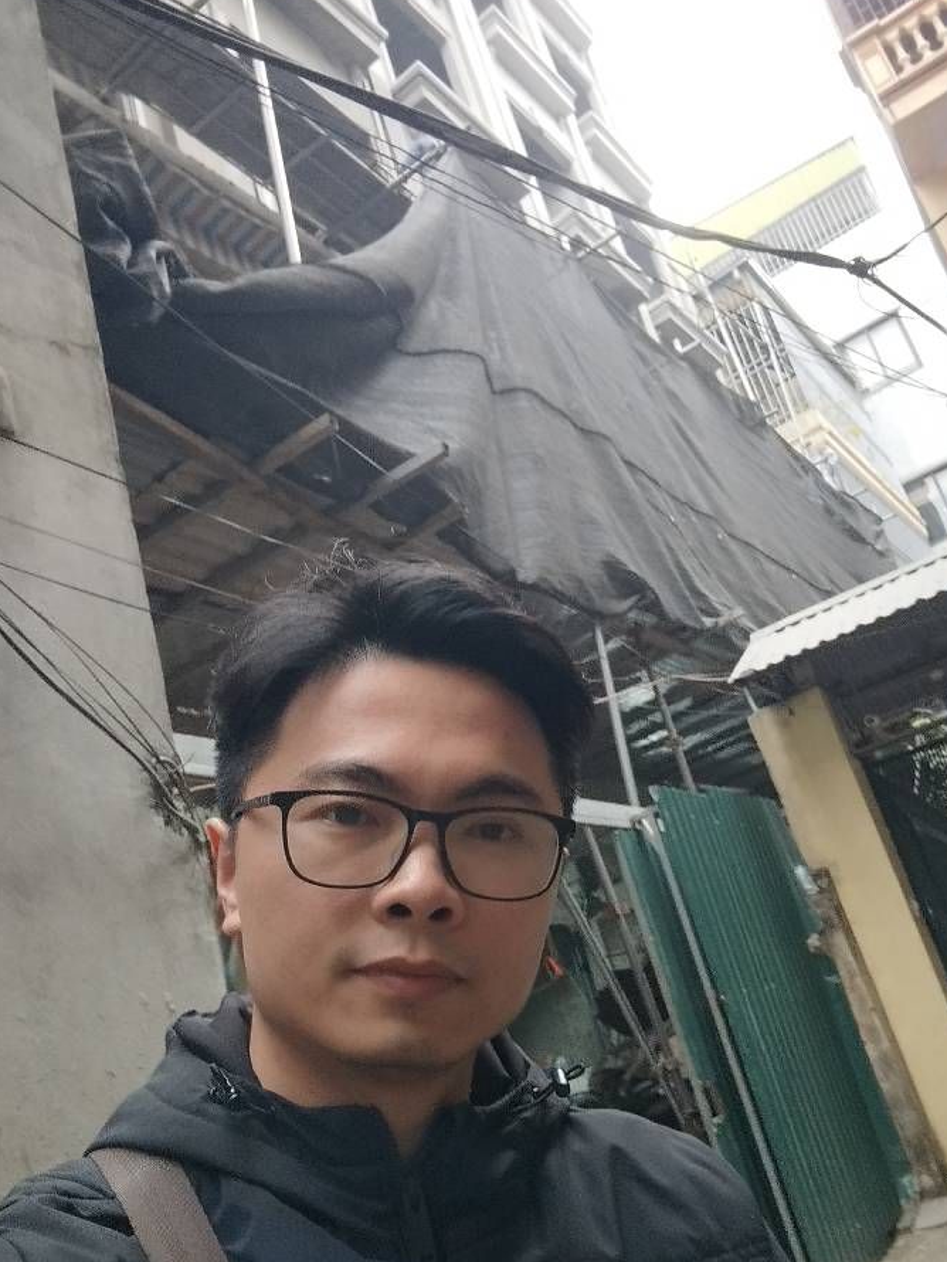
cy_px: 683
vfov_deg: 73.8
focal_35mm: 23
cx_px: 513
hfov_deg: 58.8
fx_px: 839
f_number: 2.45
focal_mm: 3.49
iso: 110
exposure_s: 1/30
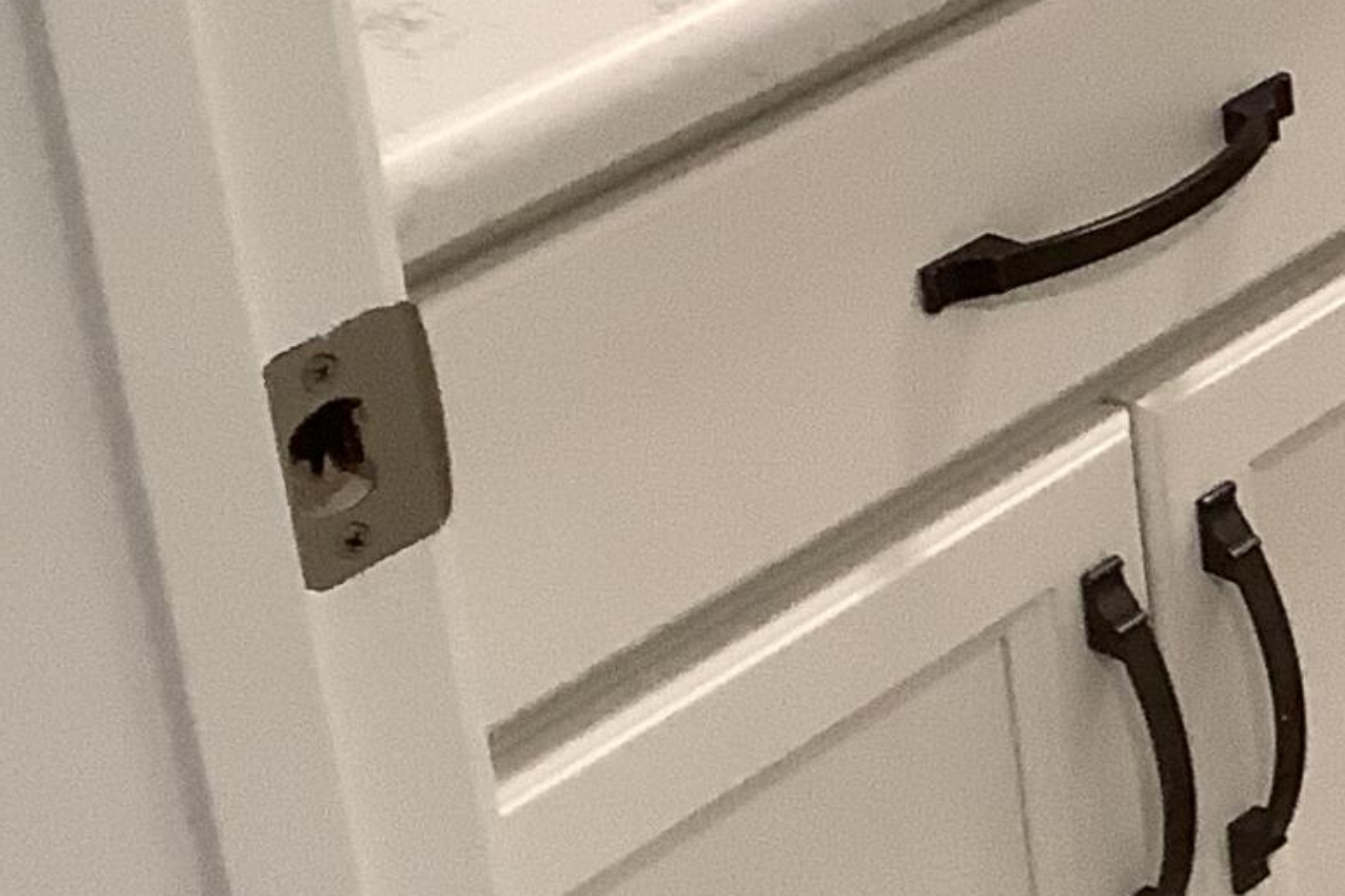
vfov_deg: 11.0
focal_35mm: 124
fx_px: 4632
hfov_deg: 14.8
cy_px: 96
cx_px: 2281
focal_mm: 3.3
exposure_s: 1/60
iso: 200
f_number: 2.4
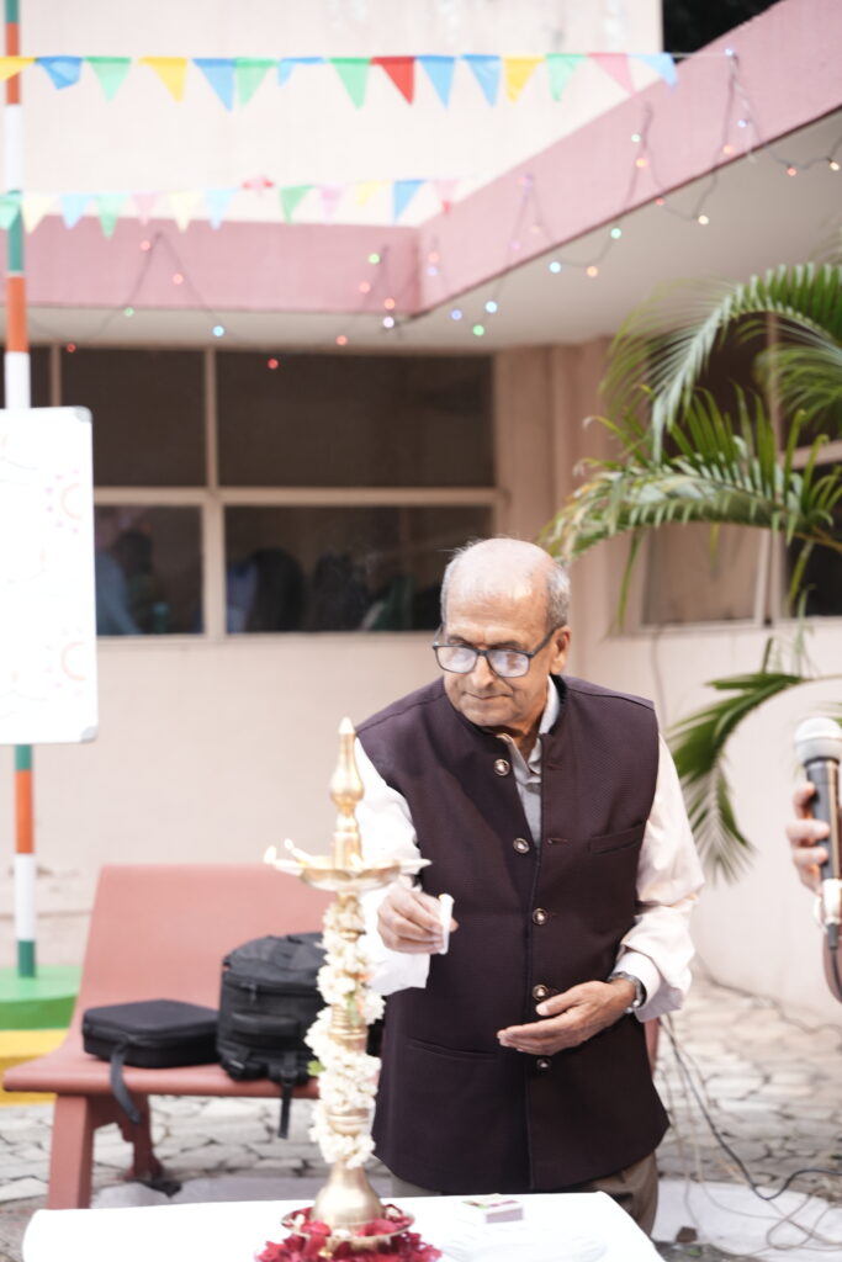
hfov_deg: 19.5
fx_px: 2455
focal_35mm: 70
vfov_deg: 28.8
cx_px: 421
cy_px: 631
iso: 500
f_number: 2.8
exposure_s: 1/125
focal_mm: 70
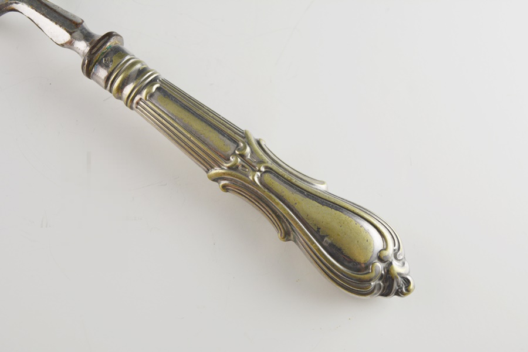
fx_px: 616
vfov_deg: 31.9
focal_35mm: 42
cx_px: 264
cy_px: 176
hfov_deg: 46.4
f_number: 5.6
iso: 200
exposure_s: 1/160
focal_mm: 28
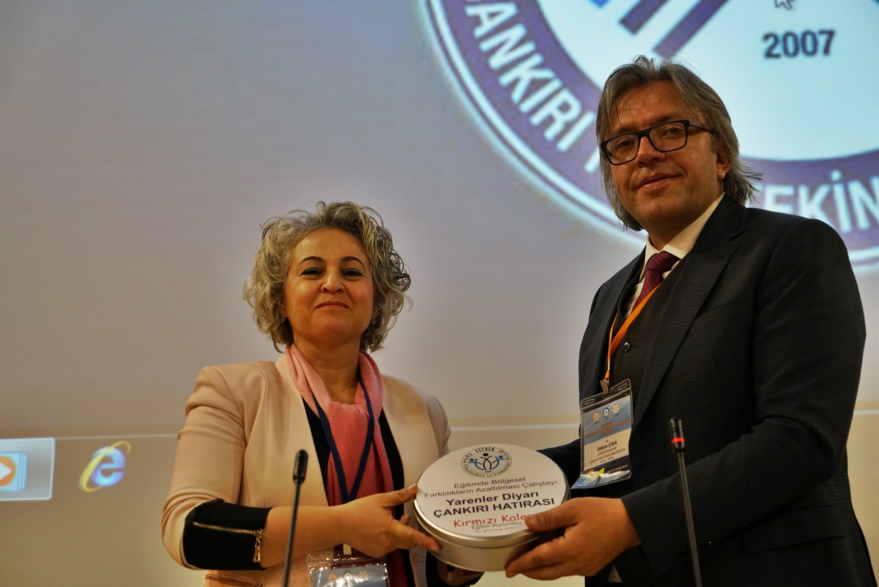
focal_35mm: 52
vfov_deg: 26.0
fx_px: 1270
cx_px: 440
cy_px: 294
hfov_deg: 38.2
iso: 2500
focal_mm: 52
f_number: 4
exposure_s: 1/160
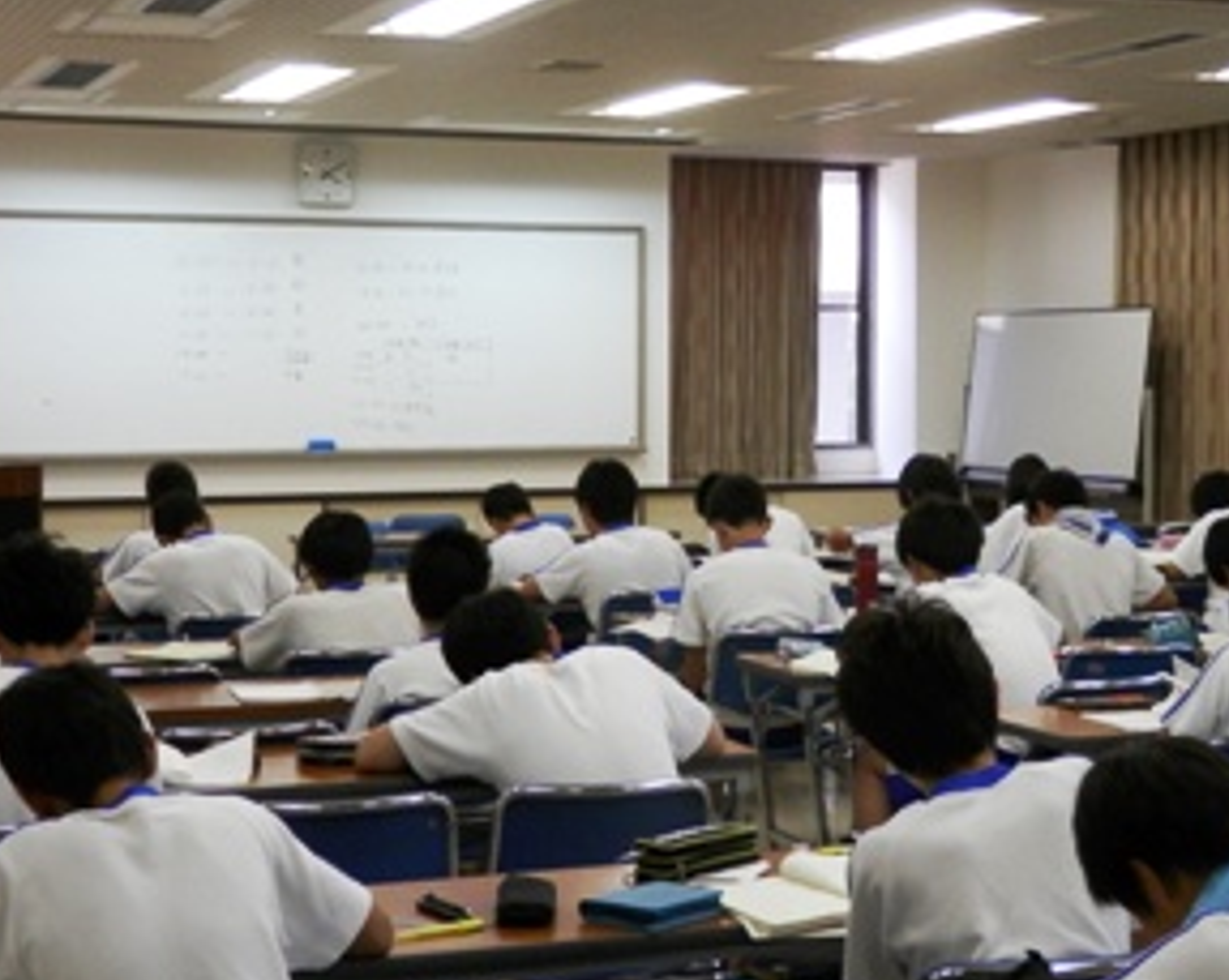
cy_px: 488
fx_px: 2217
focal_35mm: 61
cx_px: 638
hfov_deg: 31.0
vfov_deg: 24.9
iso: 200
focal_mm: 7.3
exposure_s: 1/50
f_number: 3.7
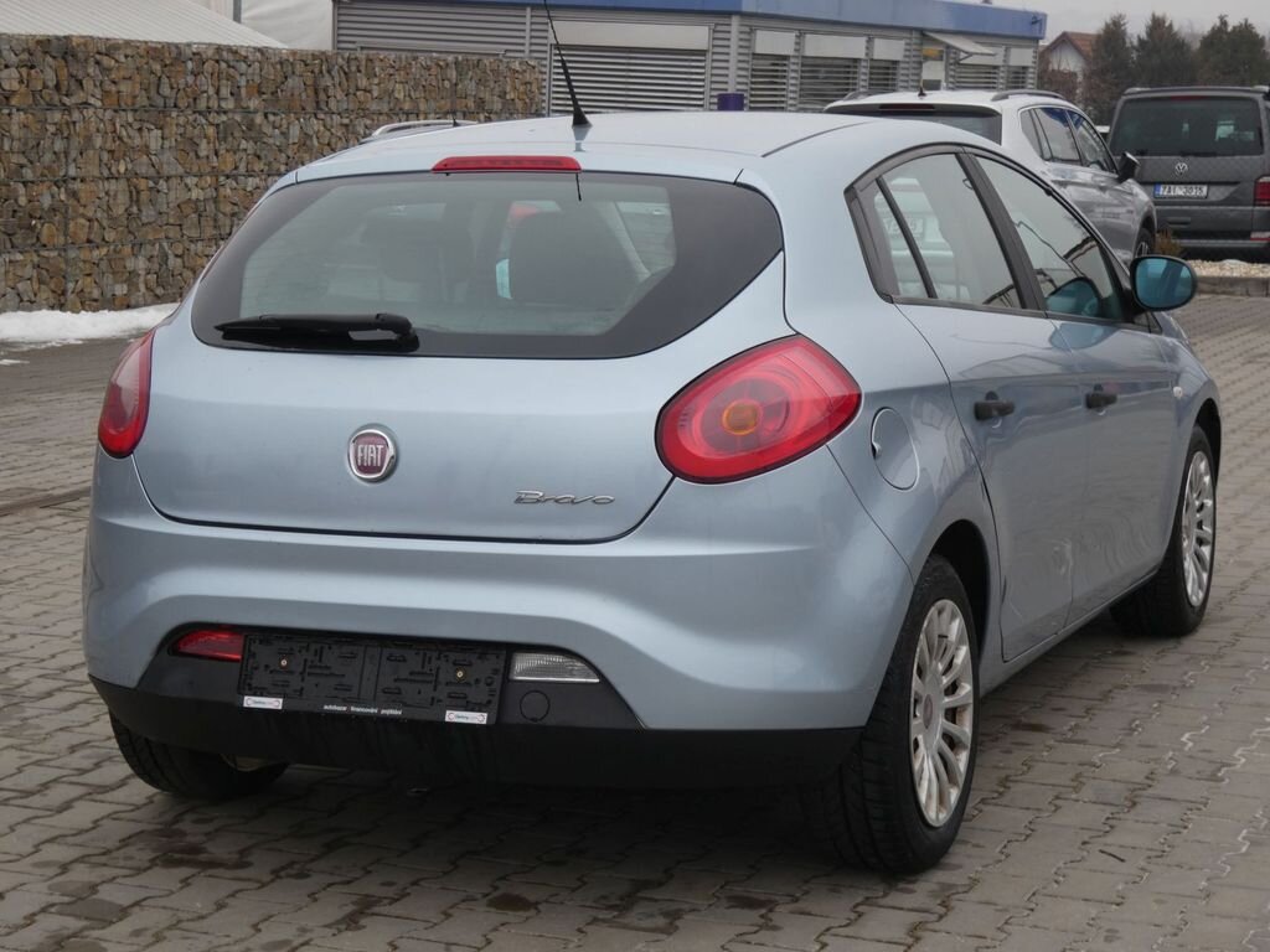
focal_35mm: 70
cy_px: 476
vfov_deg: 21.0
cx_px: 635
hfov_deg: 27.8
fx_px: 2568
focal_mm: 12.5
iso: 80
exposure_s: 1/100
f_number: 5
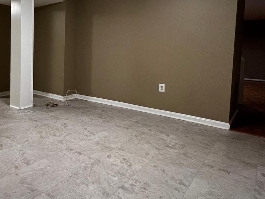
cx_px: 44
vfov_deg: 52.0
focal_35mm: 26
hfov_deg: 60.5
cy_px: 66
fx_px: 199
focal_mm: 1.57
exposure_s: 1/60
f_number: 1.8
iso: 200
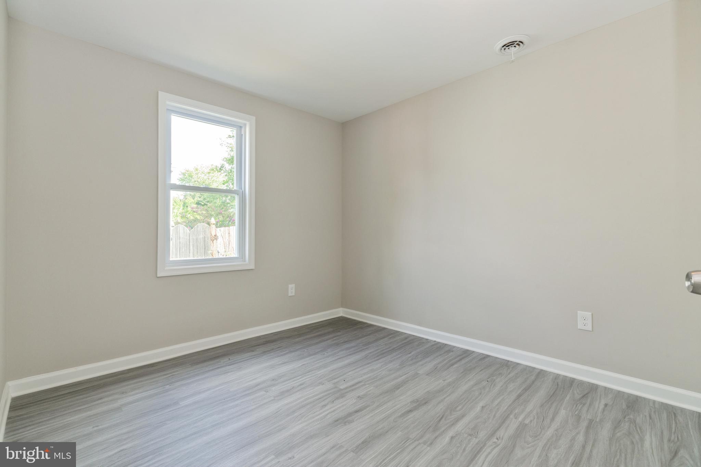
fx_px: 312
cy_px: 234
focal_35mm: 16
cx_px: 350
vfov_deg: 73.7
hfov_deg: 96.7
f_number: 11
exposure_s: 1/6
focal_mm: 16
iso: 200
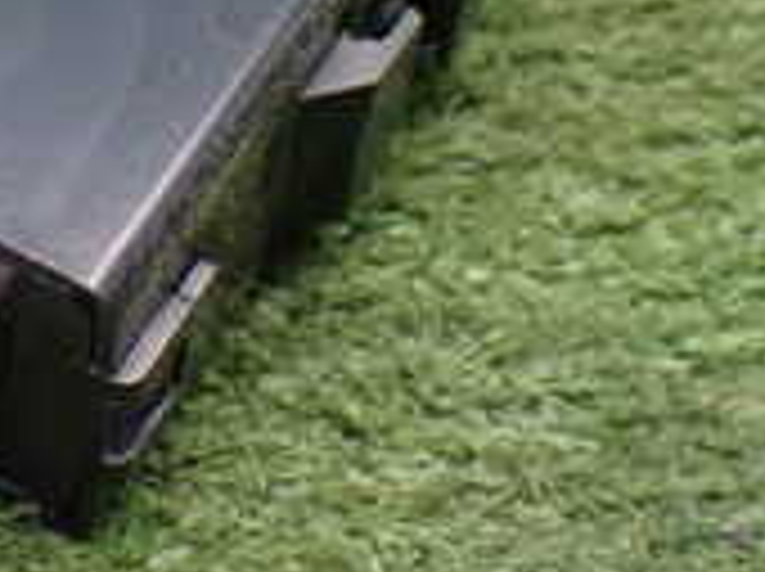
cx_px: -180
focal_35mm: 106
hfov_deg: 17.6
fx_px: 2339
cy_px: -90
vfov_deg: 13.6
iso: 800
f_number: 2.3
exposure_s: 1/80
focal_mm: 5.4
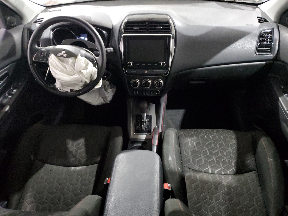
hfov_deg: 67.3
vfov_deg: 53.1
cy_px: 108
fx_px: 216
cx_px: 144
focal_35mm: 26
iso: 406
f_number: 1.5
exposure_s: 1/15
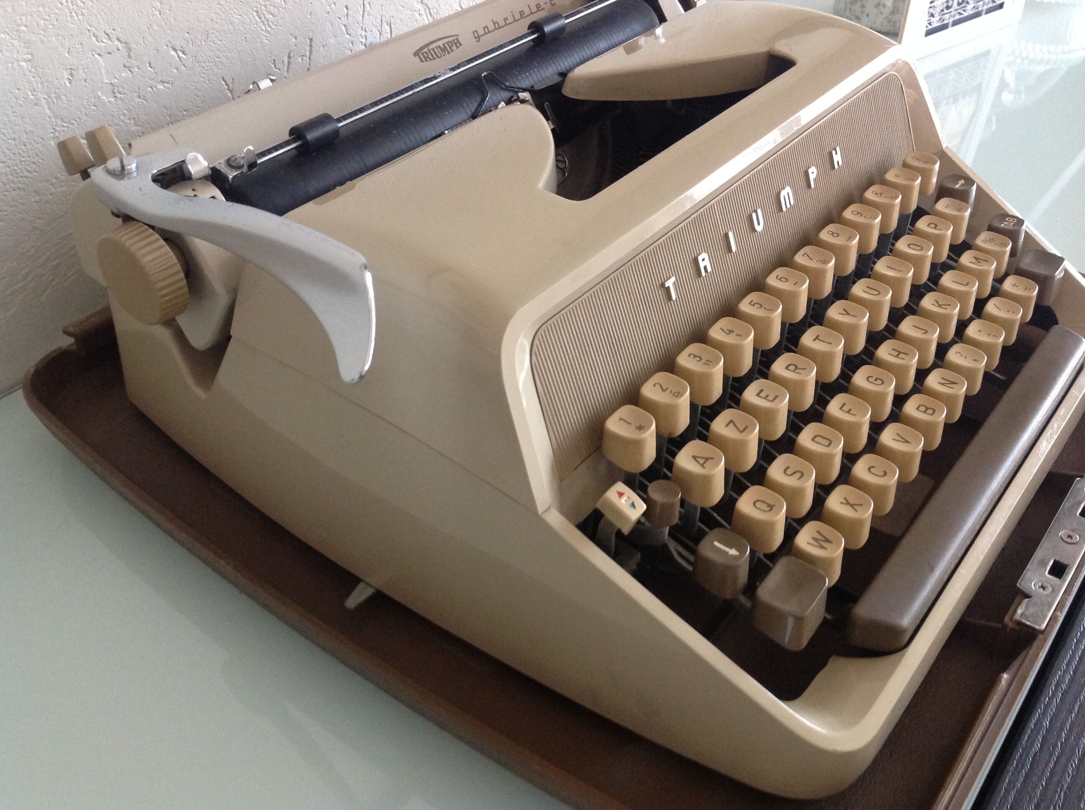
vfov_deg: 40.6
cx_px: 542
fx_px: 1095
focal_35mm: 35
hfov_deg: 52.7
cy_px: 405
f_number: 2.4
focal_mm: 4.28
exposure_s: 1/15
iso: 320
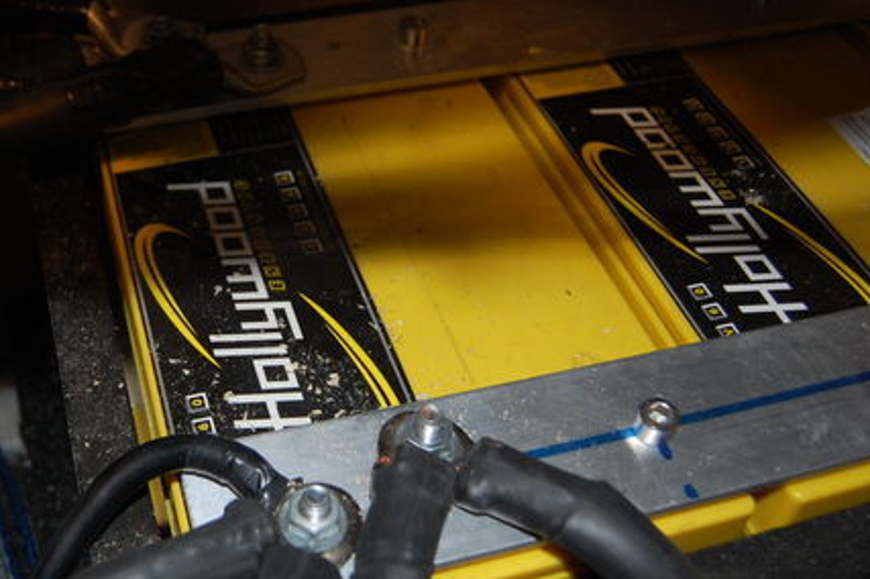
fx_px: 1032
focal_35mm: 43
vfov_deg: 31.3
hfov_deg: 44.7
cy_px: 281
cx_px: 259
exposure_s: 1/60
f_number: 3.5
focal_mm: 19
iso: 400
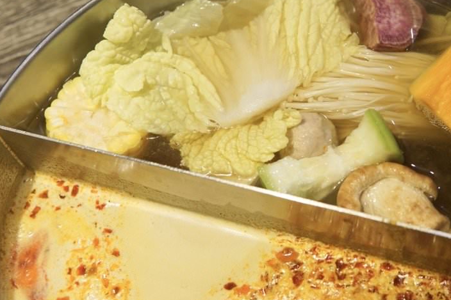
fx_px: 802
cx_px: 316
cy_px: 114
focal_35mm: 64
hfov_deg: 31.1
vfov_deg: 21.2
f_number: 4
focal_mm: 30
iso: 500
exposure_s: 1/60
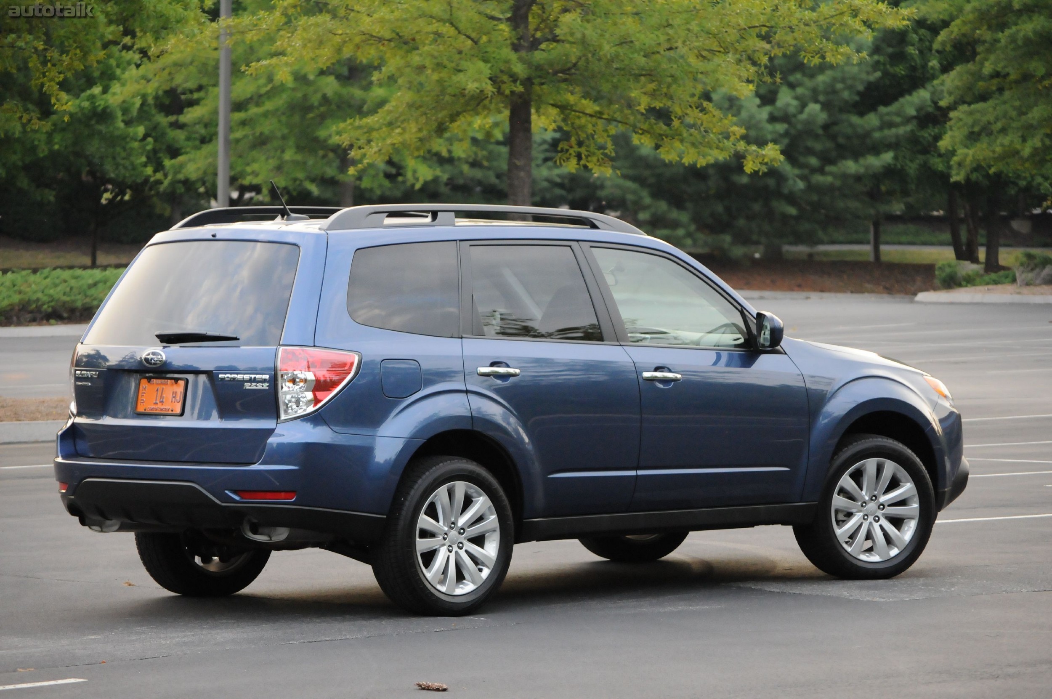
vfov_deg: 9.3
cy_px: 350
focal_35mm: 147
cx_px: 526
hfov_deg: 14.0
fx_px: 4291
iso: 2000
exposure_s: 1/400
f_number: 5.6
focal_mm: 98
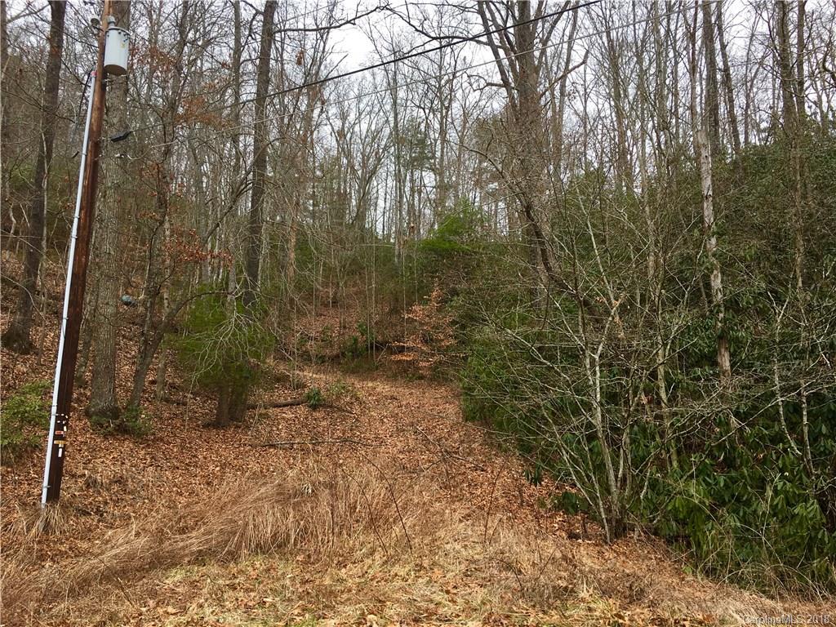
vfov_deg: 48.2
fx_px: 700
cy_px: 314
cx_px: 418
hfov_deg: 61.7
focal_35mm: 29
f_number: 2.2
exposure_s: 1/270
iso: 25
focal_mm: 4.15
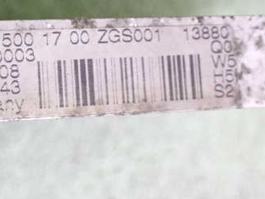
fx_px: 421
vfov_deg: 26.4
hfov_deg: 33.3
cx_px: 31
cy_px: 72
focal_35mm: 55
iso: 800
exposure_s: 1/30
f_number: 2.3
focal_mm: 5.4
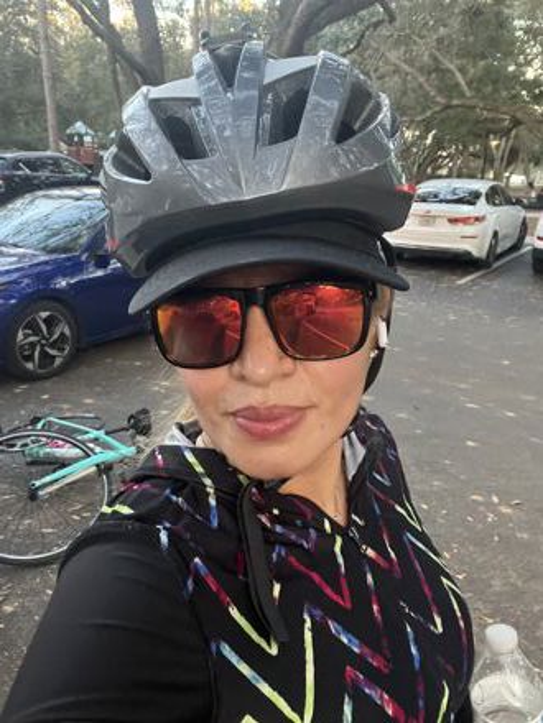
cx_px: 272
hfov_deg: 46.8
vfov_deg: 60.0
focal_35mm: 30
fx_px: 627
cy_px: 362
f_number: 2.2
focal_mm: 2.71
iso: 400
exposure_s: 1/40
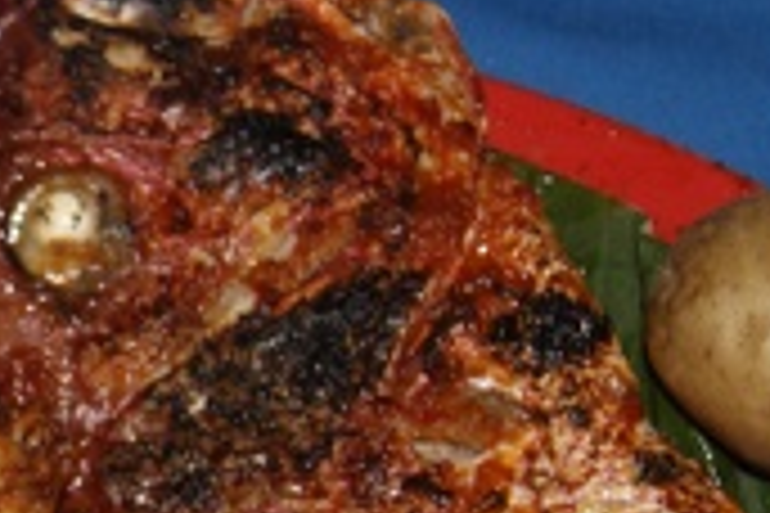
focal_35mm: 195
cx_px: -405
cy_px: 421
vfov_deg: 7.0
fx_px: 4171
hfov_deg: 10.2
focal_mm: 28
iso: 400
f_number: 5.6
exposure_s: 1/60
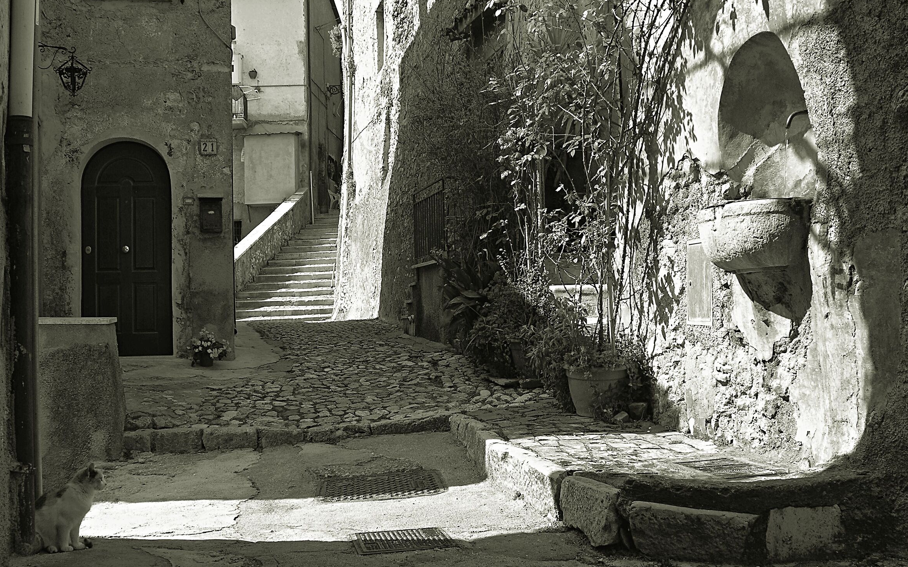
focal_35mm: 38
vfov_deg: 33.6
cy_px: 271
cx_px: 450
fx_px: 940
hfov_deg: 51.5
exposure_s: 1/120
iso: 50
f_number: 5
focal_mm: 8.9
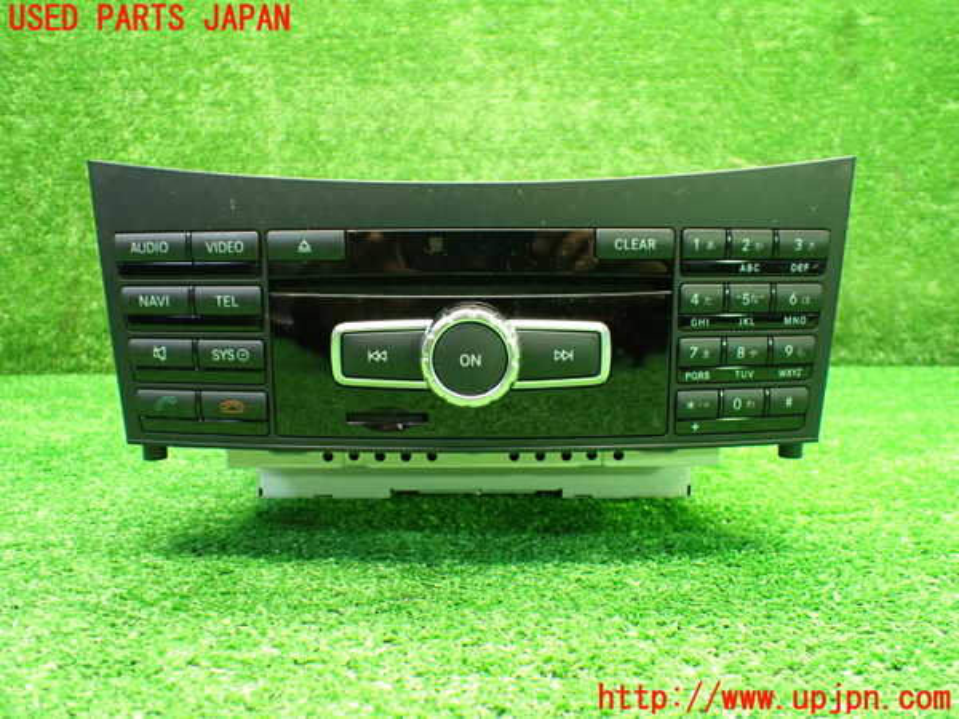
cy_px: 360
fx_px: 831
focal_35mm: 30
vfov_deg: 46.8
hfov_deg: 60.0
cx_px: 480
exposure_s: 1/40
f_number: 2.3
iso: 800
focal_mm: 5.4
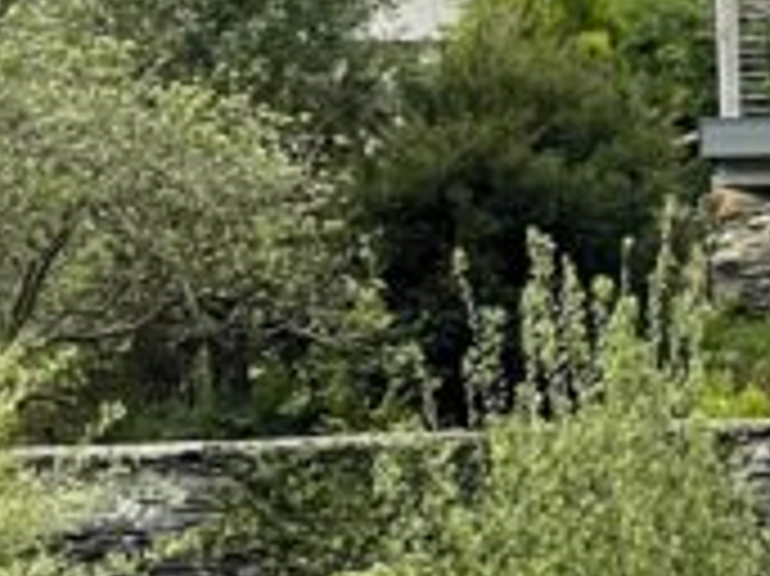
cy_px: -122
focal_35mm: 234
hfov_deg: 8.3
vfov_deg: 6.3
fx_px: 5201
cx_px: 1049
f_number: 2
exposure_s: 1/2179
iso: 25
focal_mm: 6
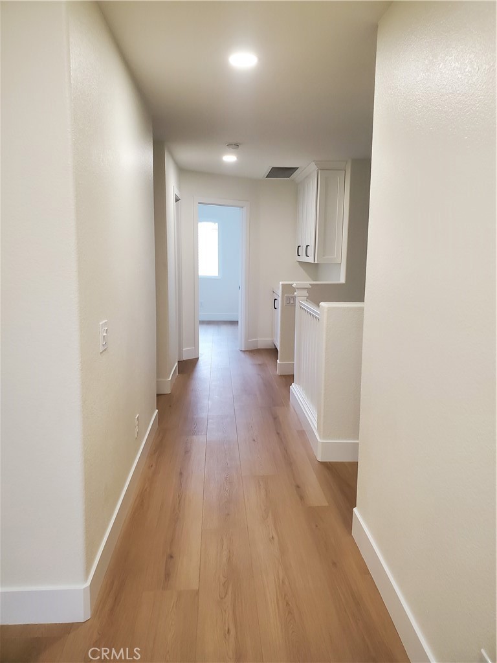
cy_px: 332
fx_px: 498
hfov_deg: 53.1
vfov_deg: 67.3
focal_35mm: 26
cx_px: 248
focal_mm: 4.3
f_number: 2.4
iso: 200
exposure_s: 1/60
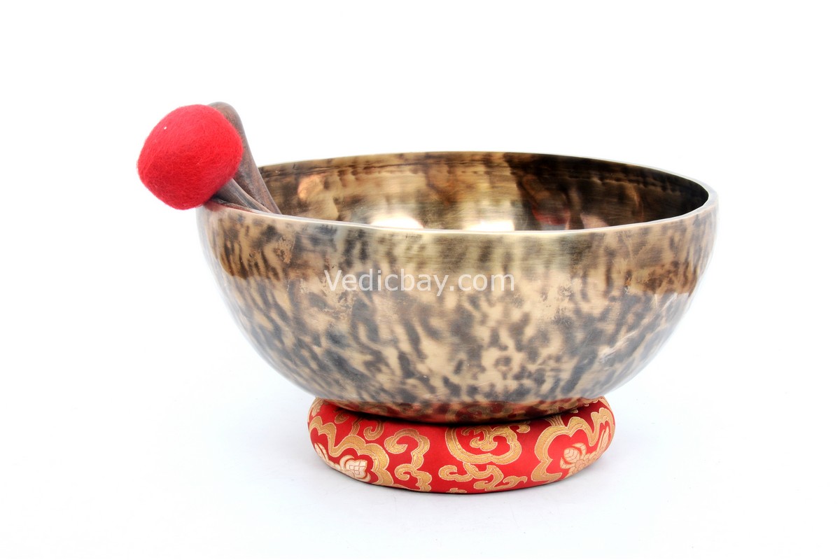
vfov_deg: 19.7
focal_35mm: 69
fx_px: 1610
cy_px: 280
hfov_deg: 29.2
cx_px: 420
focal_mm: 46
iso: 200
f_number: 20
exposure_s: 1/125
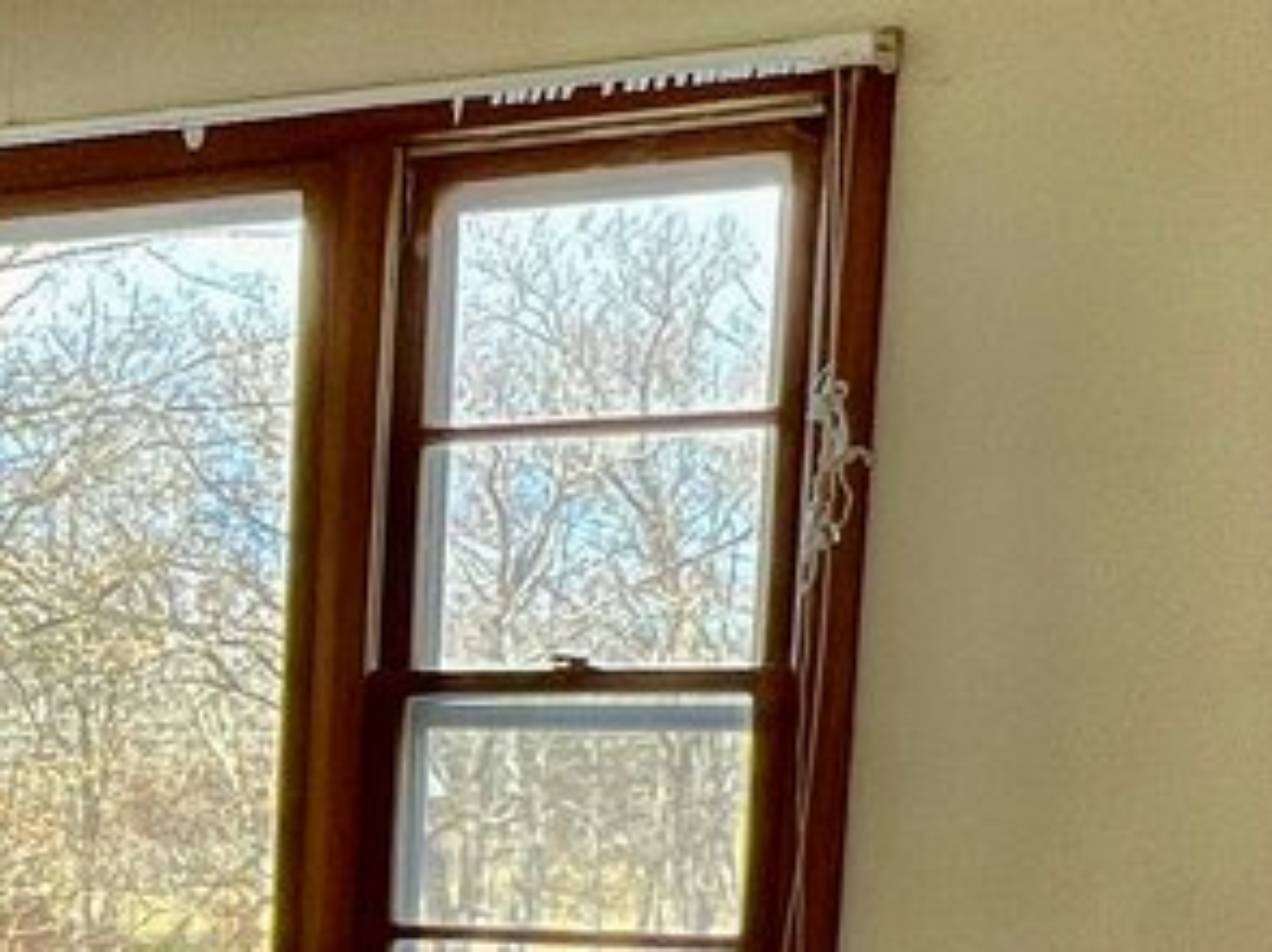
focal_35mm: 67
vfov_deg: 20.9
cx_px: -521
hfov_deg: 24.1
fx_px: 2460
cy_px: 1036
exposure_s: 1/99
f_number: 1.8
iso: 32
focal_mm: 1.57
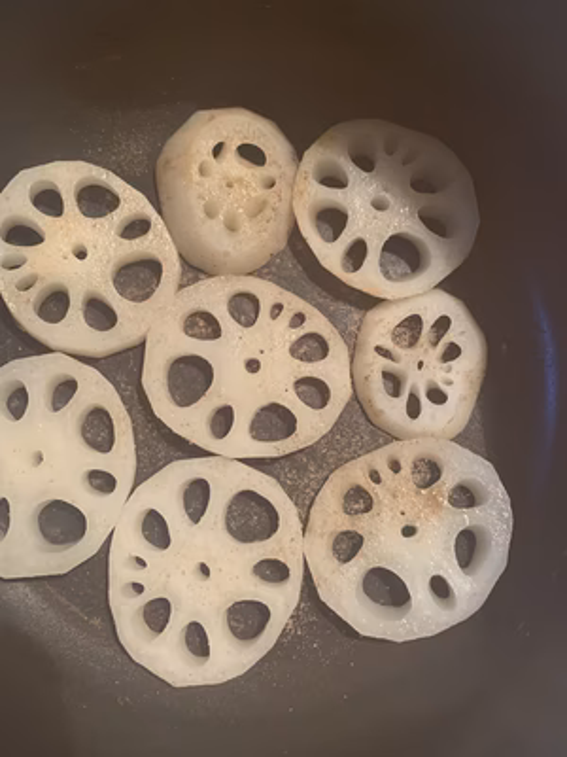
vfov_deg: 67.3
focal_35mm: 26
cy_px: 378
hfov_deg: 53.1
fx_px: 568
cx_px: 284
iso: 320
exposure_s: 1/33
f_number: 1.8
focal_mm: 4.25
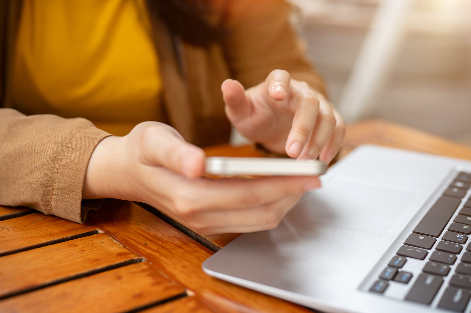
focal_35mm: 50
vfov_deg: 27.0
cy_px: 156
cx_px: 236
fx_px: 654
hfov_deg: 39.6
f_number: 2.8
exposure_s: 1/640
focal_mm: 50
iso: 250
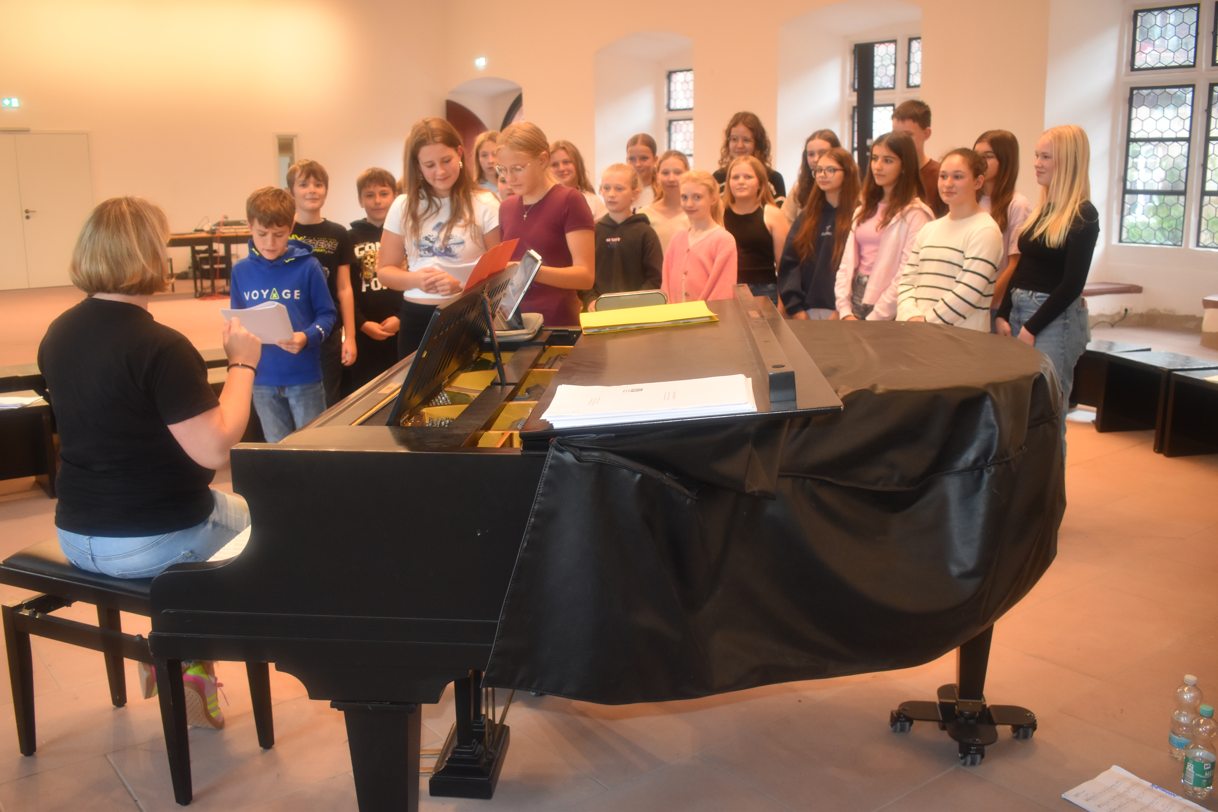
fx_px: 1116
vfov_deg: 40.0
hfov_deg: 57.2
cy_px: 406
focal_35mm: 33
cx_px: 609
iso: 900
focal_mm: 22
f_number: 3.8
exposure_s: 1/125
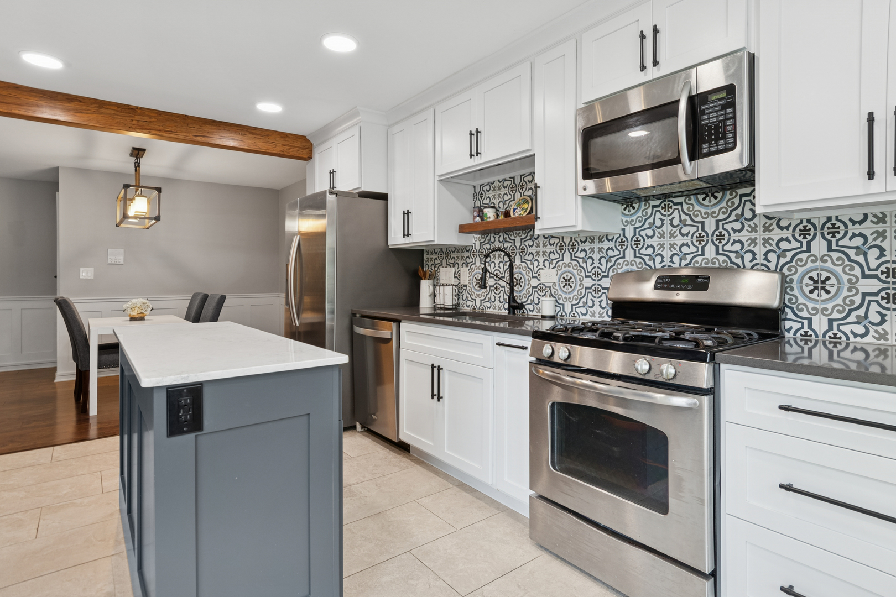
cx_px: 448
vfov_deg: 67.4
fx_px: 448
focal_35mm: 18
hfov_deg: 90.0
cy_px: 298
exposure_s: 1/10
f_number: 8
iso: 250
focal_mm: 12
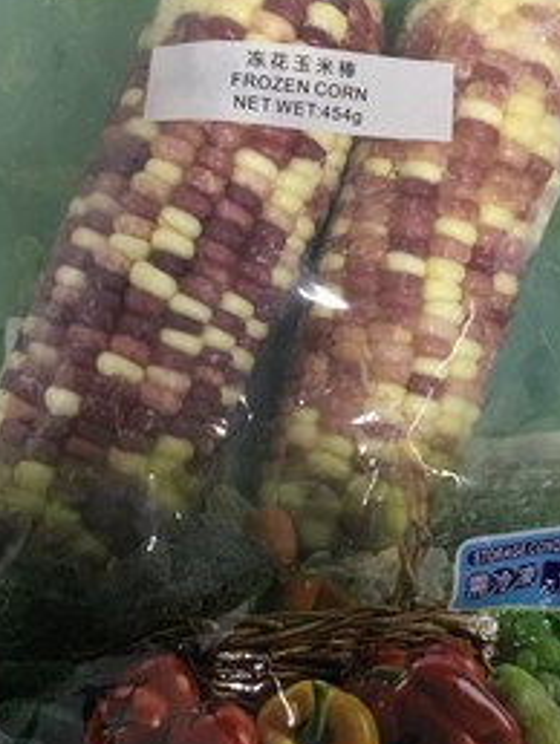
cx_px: 283
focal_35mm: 48
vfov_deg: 39.2
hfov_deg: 30.3
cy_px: 257
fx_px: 1034
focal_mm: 3.3
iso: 200
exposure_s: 1/33
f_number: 2.4
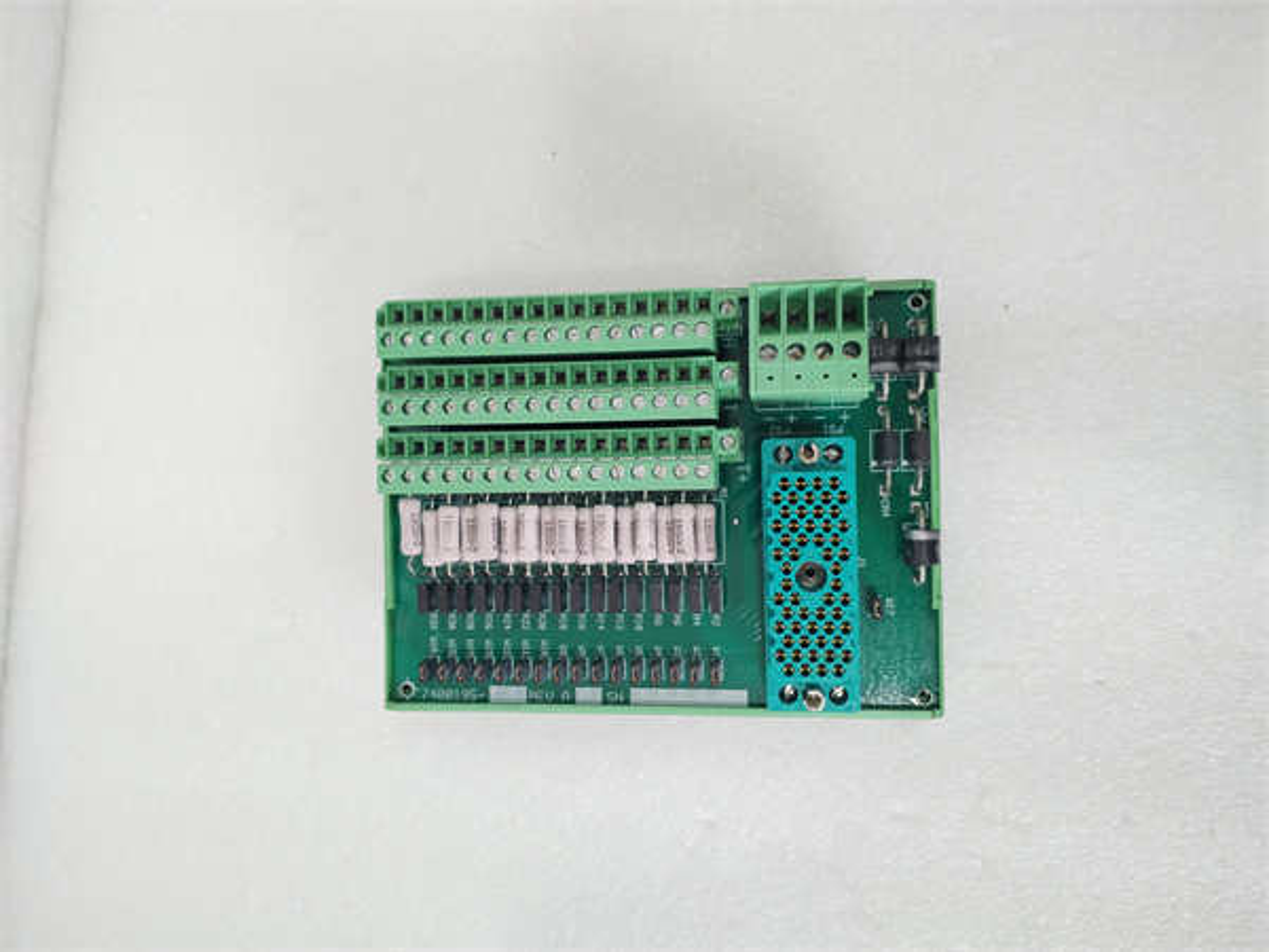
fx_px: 953
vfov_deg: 53.1
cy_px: 476
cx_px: 634
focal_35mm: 26
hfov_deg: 67.3
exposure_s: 1/50
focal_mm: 4.75
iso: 320
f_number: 1.8
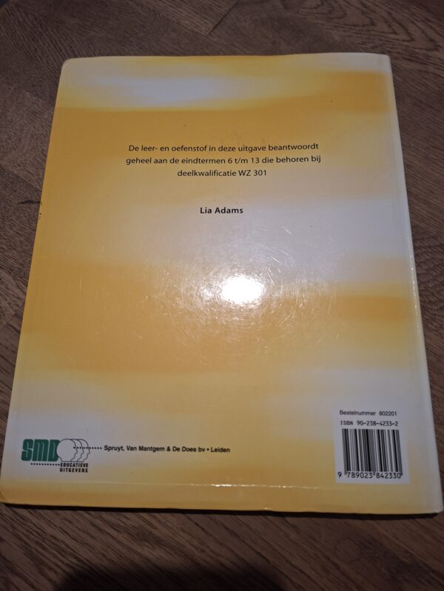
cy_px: 296
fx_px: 393
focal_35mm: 23
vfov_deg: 73.9
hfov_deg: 58.9
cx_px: 222
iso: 320
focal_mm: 5.54
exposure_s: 1/50
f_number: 1.8
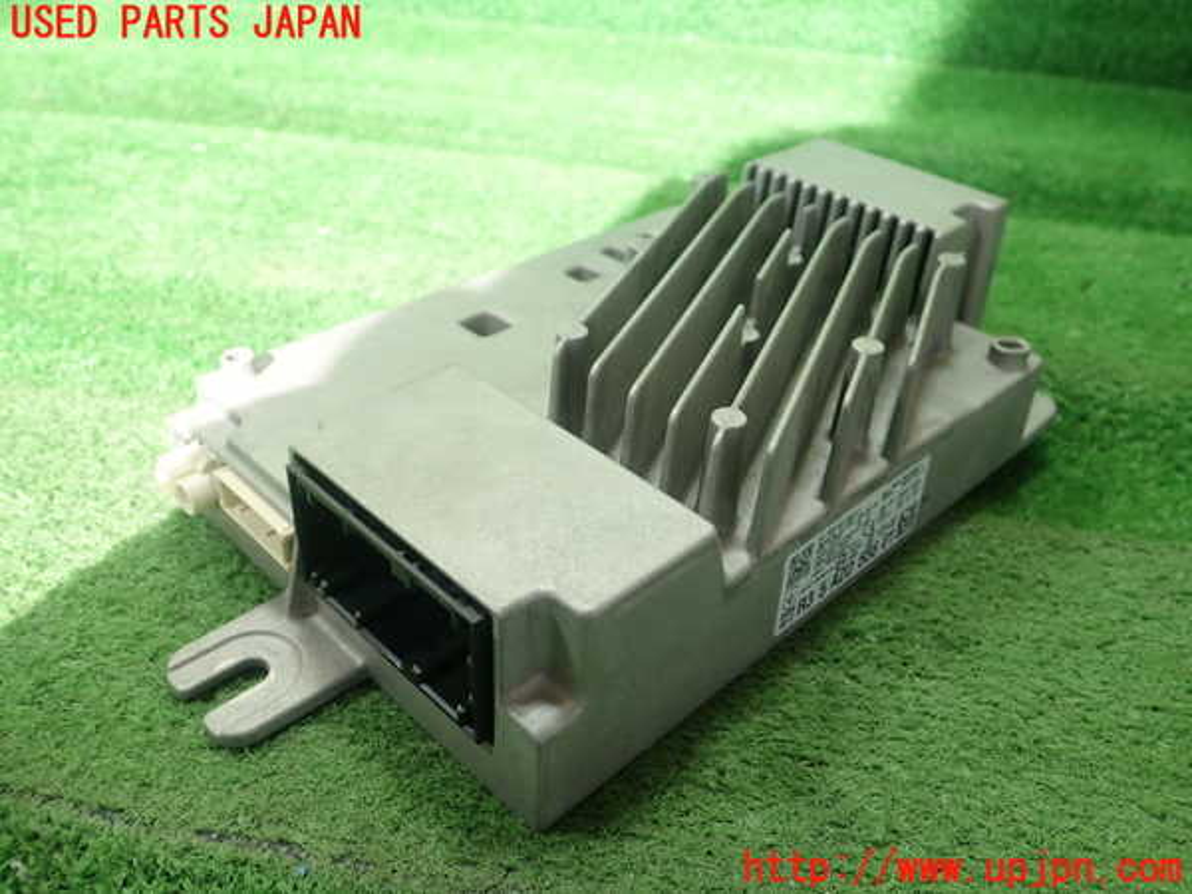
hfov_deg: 60.0
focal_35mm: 30
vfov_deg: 46.8
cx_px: 596
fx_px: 1033
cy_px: 447
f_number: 2.3
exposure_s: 1/125
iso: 200
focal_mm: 5.5
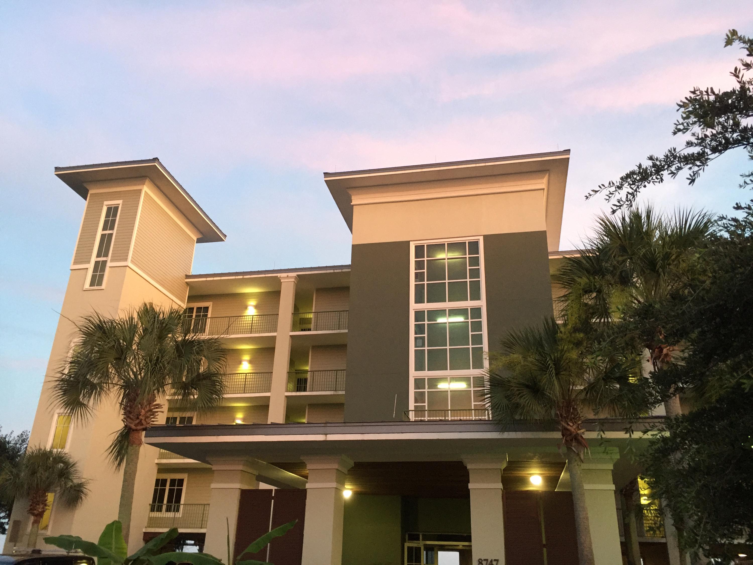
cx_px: 376
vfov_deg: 48.2
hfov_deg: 61.7
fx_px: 631
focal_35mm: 29
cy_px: 282
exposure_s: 1/30
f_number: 2.2
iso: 200
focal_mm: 4.15
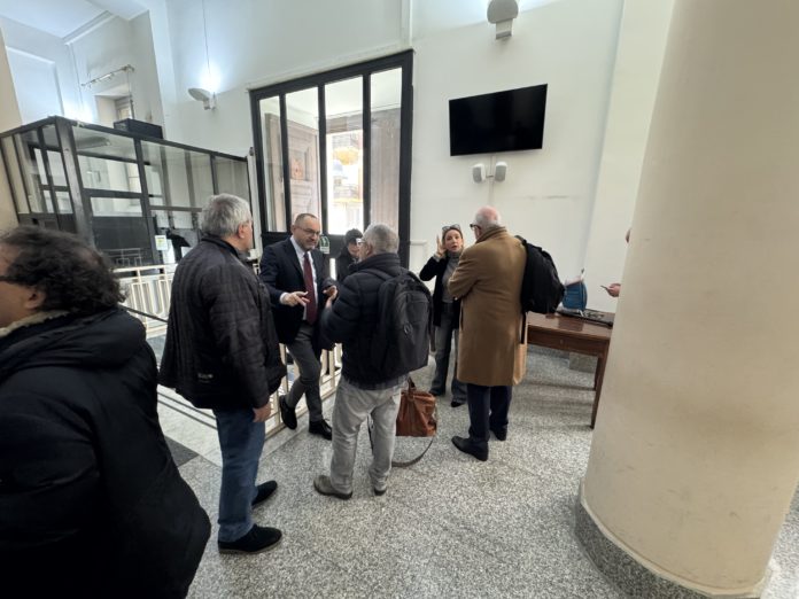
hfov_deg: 102.1
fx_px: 323
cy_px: 300
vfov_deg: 85.7
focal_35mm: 14
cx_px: 400
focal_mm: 2.22
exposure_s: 1/50
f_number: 2.2
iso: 400
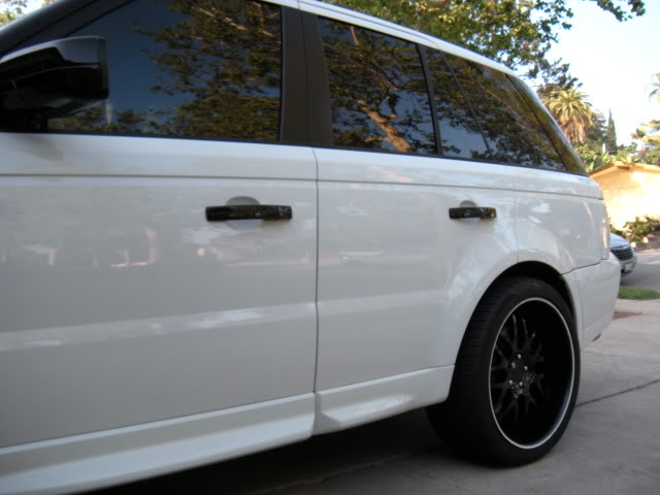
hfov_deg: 52.6
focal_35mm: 35
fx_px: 667
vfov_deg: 40.7
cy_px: 248
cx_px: 330
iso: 64
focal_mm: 5.9
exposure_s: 1/65.5
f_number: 3.8
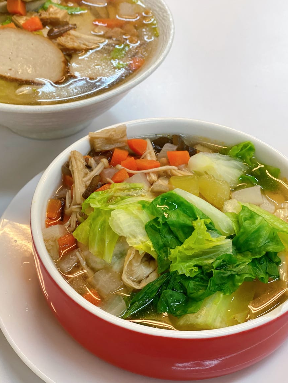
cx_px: 131
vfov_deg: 32.2
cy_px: 182
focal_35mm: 60
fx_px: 665
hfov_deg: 24.4
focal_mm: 6
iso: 200
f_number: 2
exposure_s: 1/120
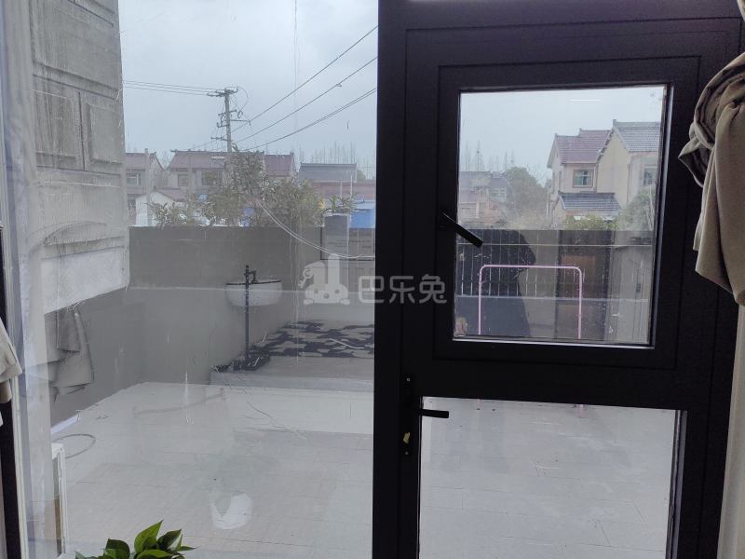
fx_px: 581
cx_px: 372
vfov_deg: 51.4
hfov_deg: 65.3
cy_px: 280
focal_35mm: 27
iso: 50
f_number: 1.9
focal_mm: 5.52
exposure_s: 1/360
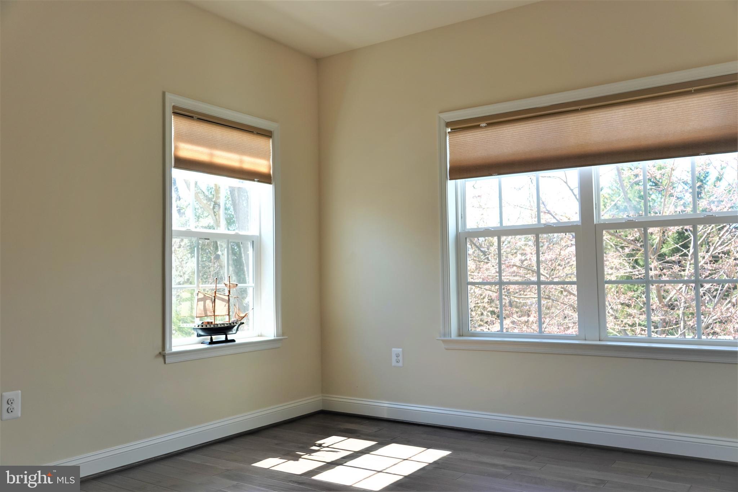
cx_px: 369
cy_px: 246
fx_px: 615
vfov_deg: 43.6
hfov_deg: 61.9
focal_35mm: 30
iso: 100
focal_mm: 11.03
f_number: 2.8
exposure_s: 1/125
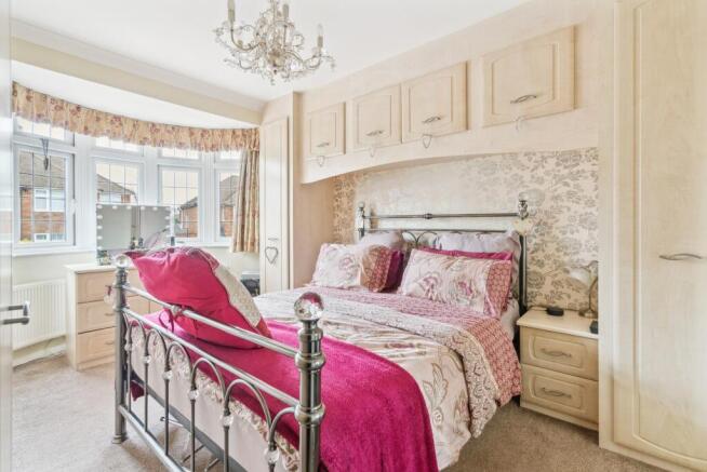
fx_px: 314
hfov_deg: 96.7
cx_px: 354
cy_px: 236
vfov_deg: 73.8
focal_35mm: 16
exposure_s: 1/15
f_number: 8
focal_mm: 16
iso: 640
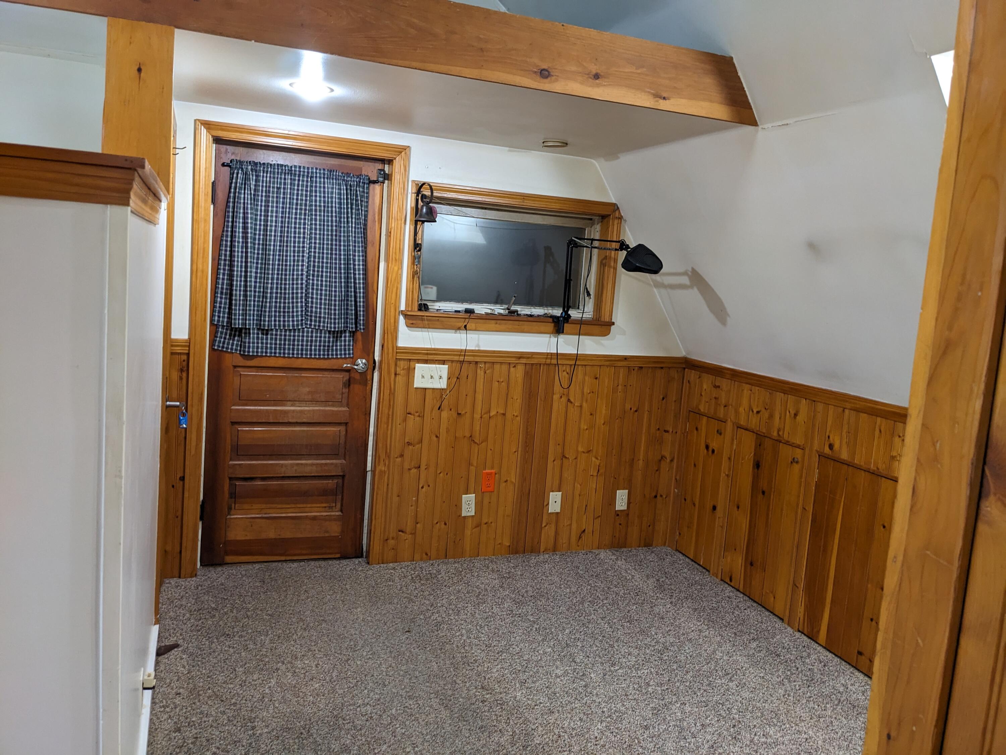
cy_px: 378
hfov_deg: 65.3
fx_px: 785
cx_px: 503
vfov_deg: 51.4
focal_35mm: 27
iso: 168
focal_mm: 4.38
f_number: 1.73
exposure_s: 1/60
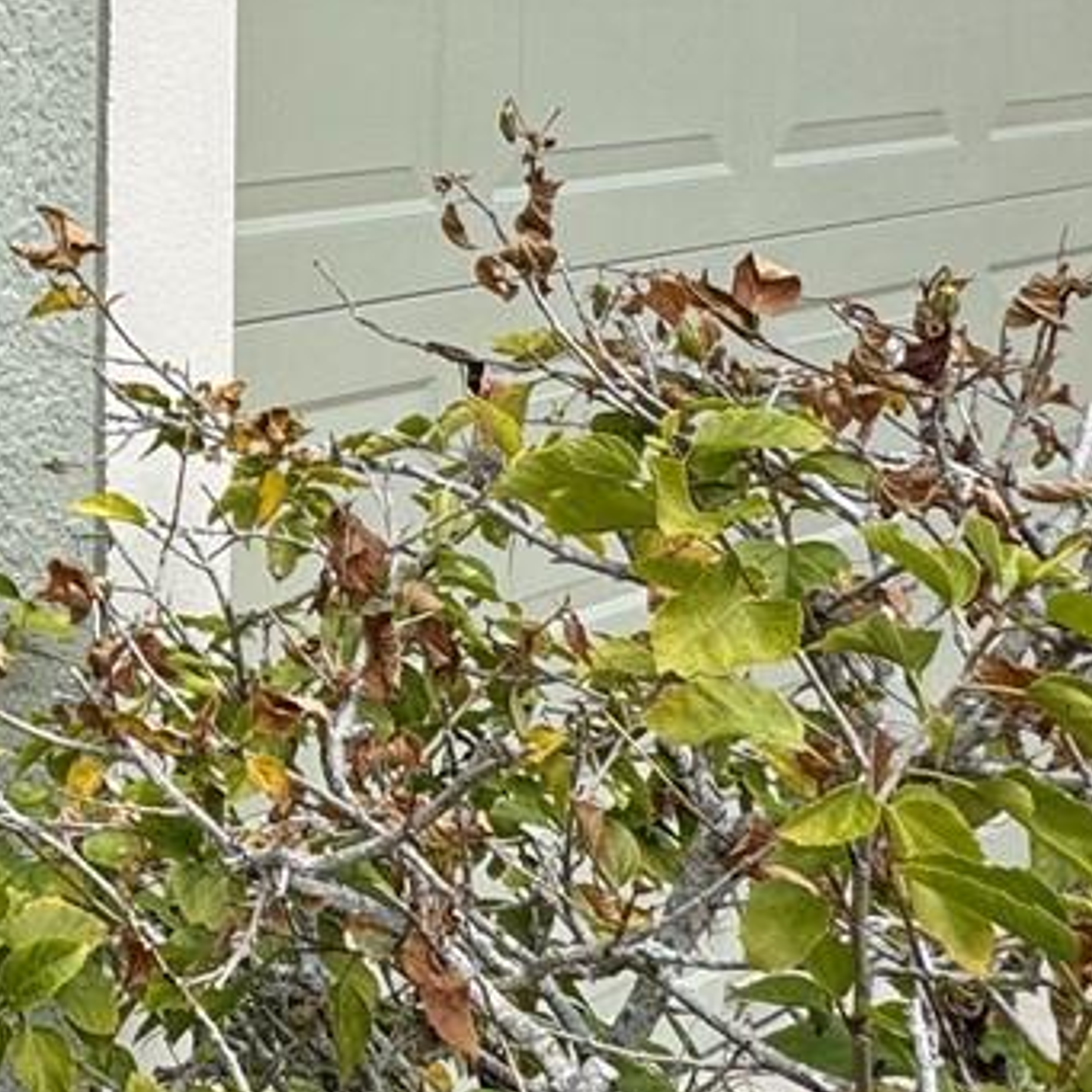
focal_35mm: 58
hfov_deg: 24.6
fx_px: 2070
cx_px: -429
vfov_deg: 27.9
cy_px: 13
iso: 40
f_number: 2.2
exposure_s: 1/433
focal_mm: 2.22
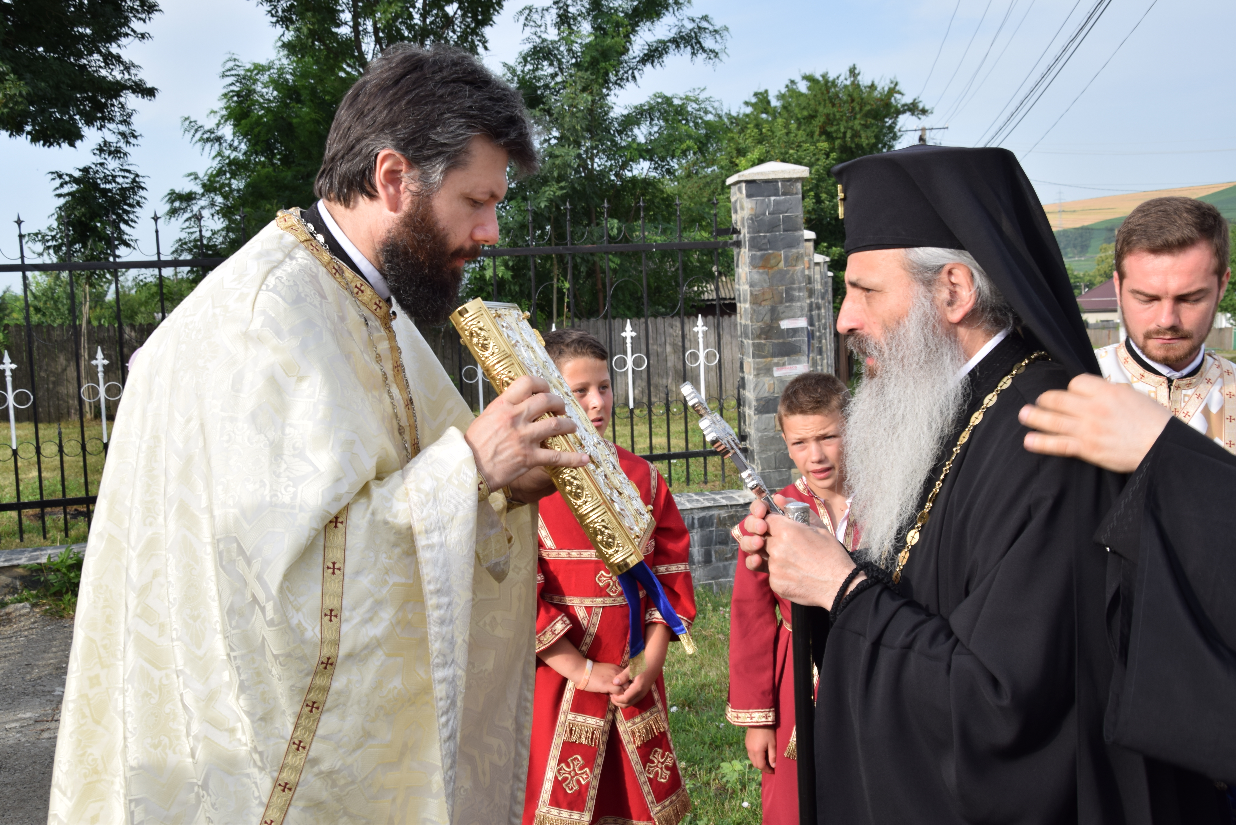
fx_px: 1339
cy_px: 412
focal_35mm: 39
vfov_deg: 34.2
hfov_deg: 49.5
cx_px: 618
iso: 100
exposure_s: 1/100
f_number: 9
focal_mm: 26
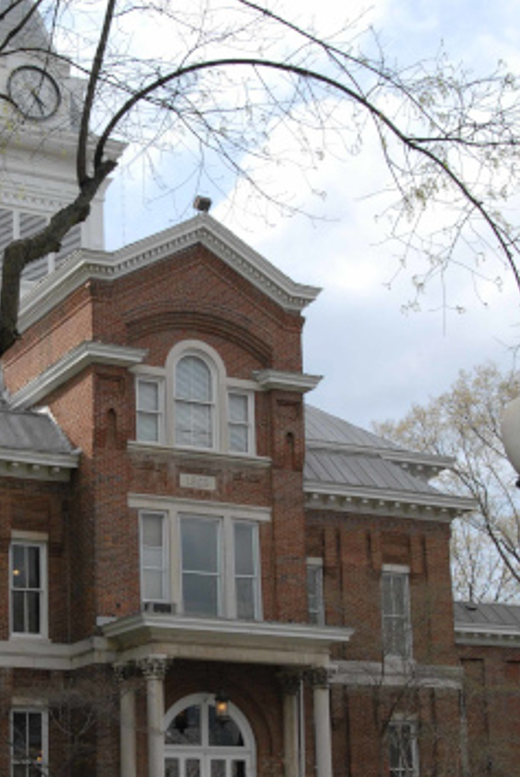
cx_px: 118
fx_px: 1534
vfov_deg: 28.1
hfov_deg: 19.1
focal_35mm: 71
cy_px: 547
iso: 400
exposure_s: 1/500
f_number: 11
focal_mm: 28
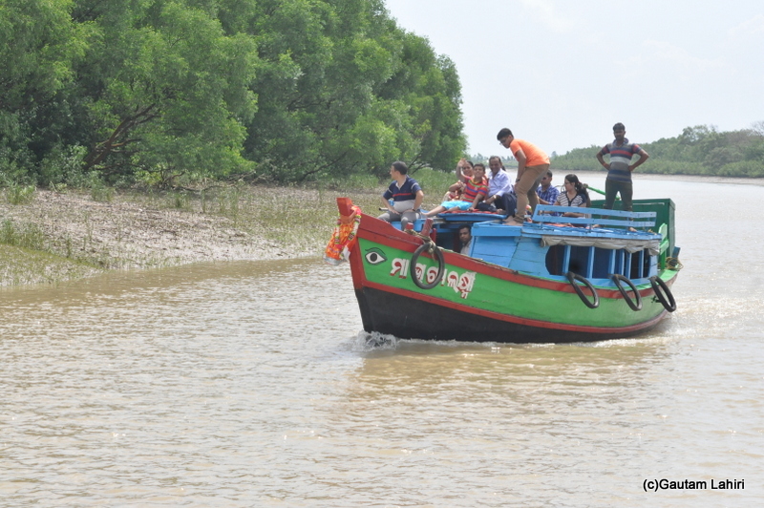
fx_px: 2226
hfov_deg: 19.5
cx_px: 382
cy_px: 254
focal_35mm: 105
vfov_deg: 13.0
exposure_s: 1/1600
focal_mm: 70
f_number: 10
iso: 1250
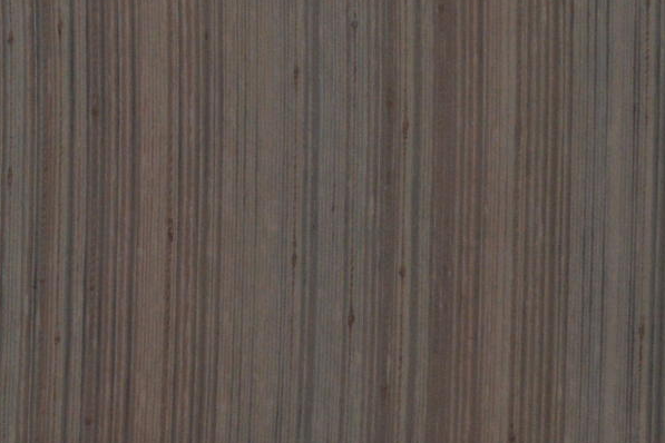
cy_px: -311
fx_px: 4451
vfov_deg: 5.6
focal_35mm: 241
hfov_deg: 8.4
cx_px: -262
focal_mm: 32
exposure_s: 1/125
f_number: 4.8
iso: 360
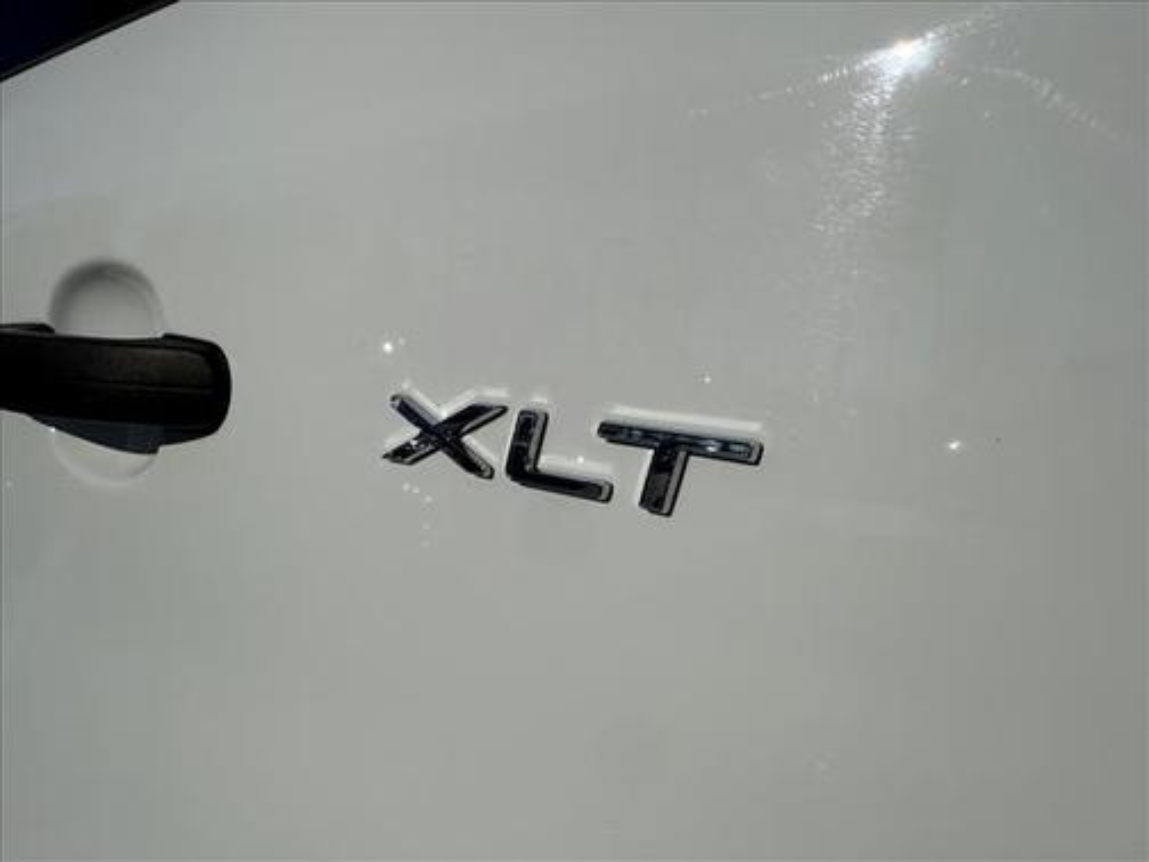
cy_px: 431
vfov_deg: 56.8
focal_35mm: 24
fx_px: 797
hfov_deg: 71.6
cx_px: 574
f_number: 2.2
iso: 50
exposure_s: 1/16667
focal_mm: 2.22
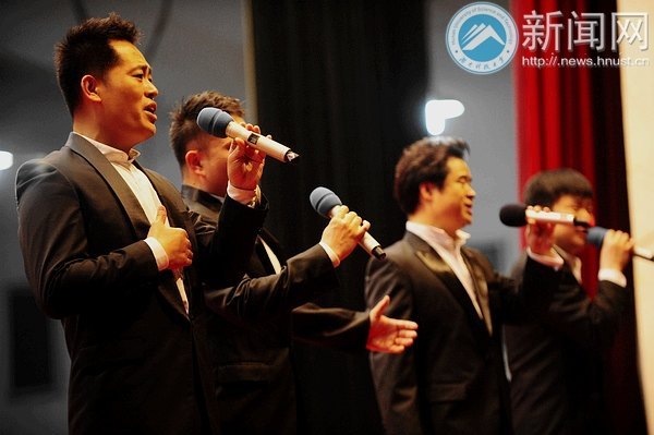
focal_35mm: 155
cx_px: 327
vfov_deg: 8.8
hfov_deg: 13.3
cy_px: 218
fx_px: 2813
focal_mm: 155
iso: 1600
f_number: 3.2
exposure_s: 1/100
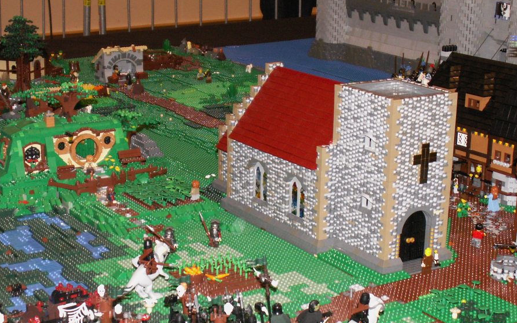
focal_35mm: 70
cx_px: 219
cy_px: 219
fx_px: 986
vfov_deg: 18.6
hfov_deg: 29.3
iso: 160
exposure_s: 1/50
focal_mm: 7.19
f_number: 2.8
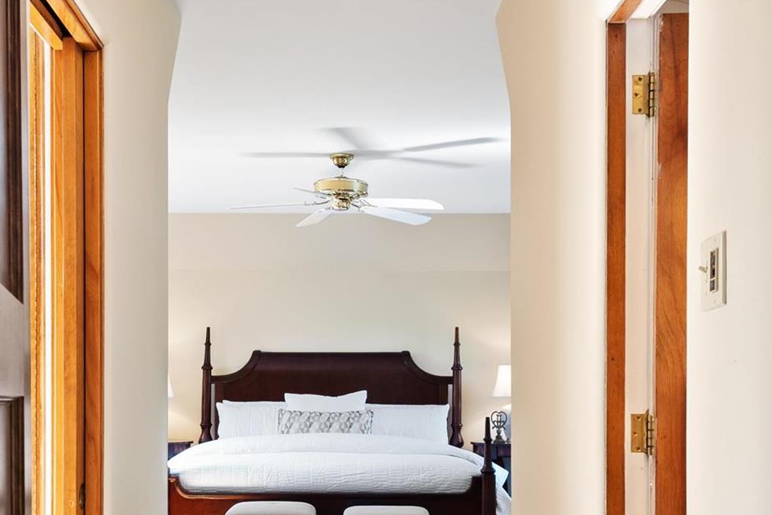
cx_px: 329
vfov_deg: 24.8
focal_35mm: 54
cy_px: 388
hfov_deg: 36.8
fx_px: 1158
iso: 400
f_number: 7.1
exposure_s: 1/3
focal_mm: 16
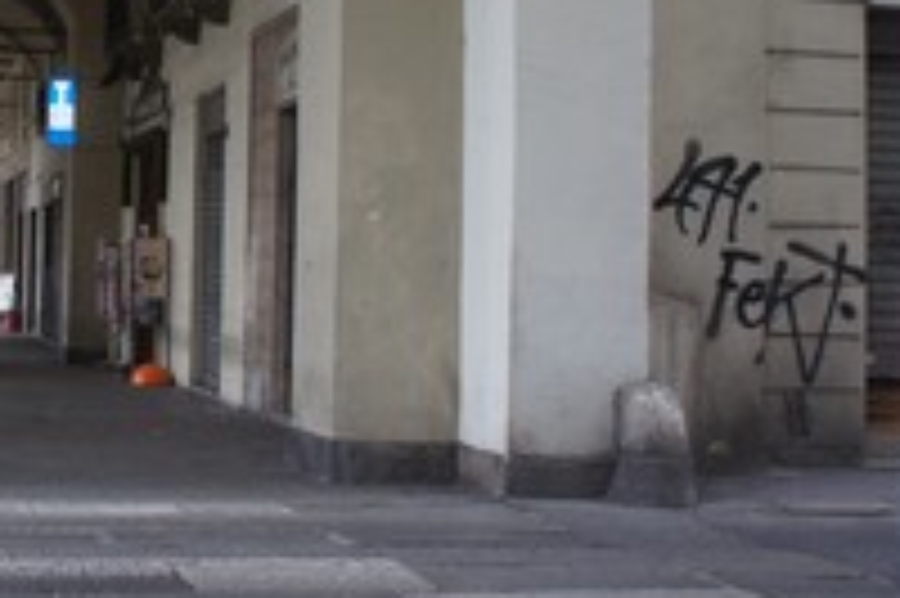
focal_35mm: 62
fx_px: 1549
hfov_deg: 30.7
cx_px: 58
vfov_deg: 21.8
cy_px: 193
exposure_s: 1/250
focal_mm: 18
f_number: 4.5
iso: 1000
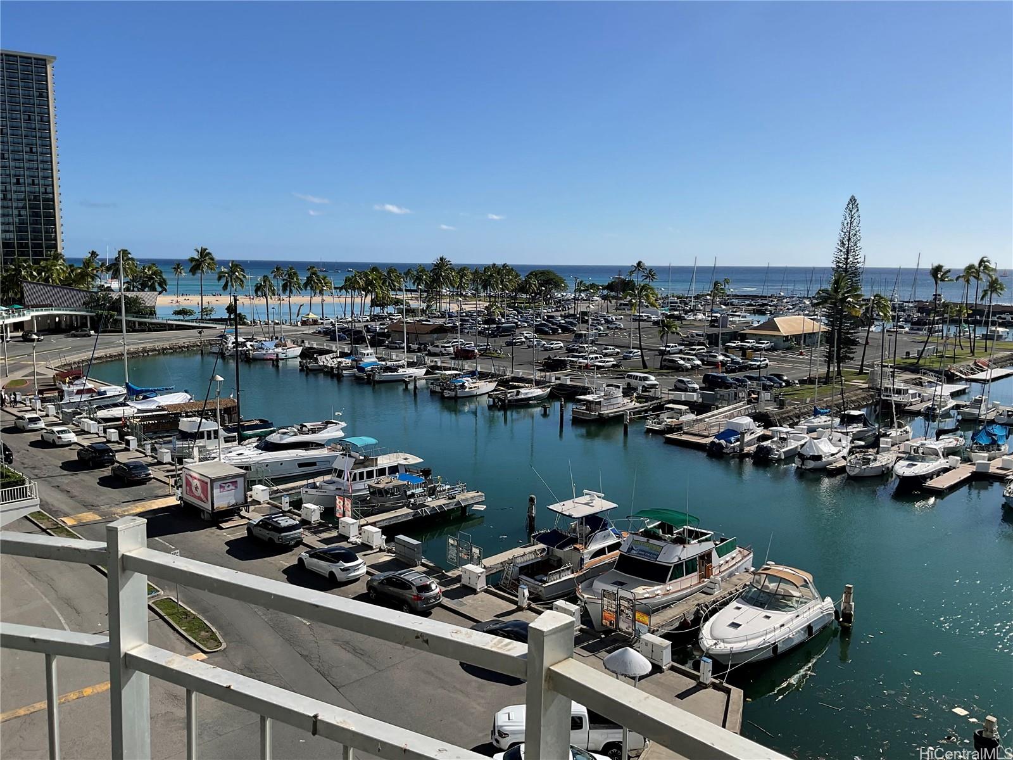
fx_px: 849
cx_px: 506
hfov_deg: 61.7
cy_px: 380
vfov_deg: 48.2
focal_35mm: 29
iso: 16
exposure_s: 1/3125
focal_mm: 3
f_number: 1.8
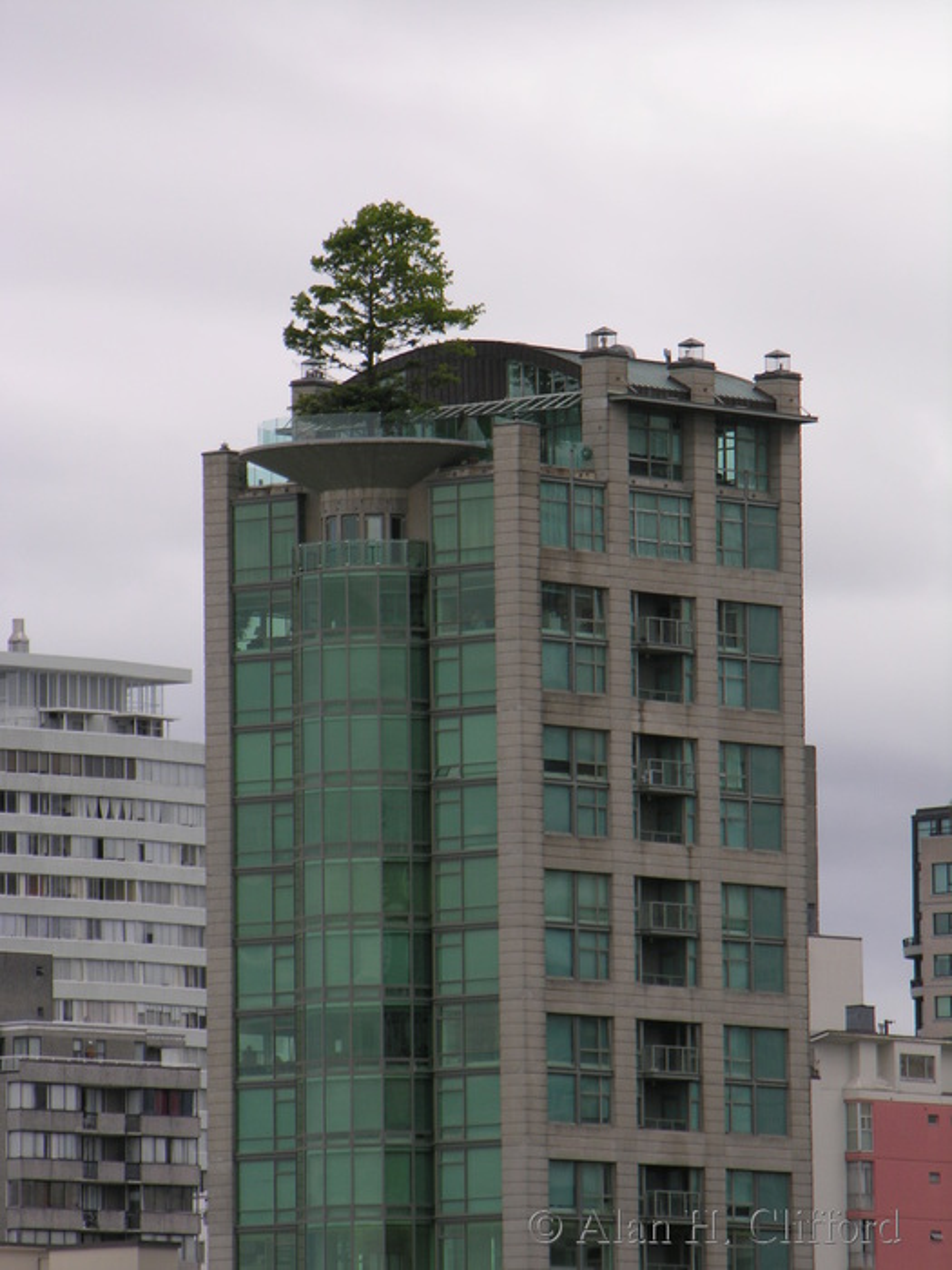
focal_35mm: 350
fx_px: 12834
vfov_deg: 5.7
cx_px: 476
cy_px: 635
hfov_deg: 4.2
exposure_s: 1/150
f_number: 5.8
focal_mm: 89
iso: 50
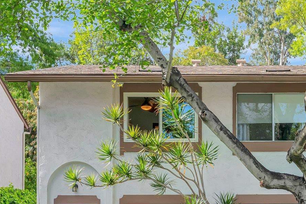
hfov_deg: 30.5
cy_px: 150
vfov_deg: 21.1
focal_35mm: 64
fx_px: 544
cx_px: 253
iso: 400
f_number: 8
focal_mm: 28
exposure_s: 1/400
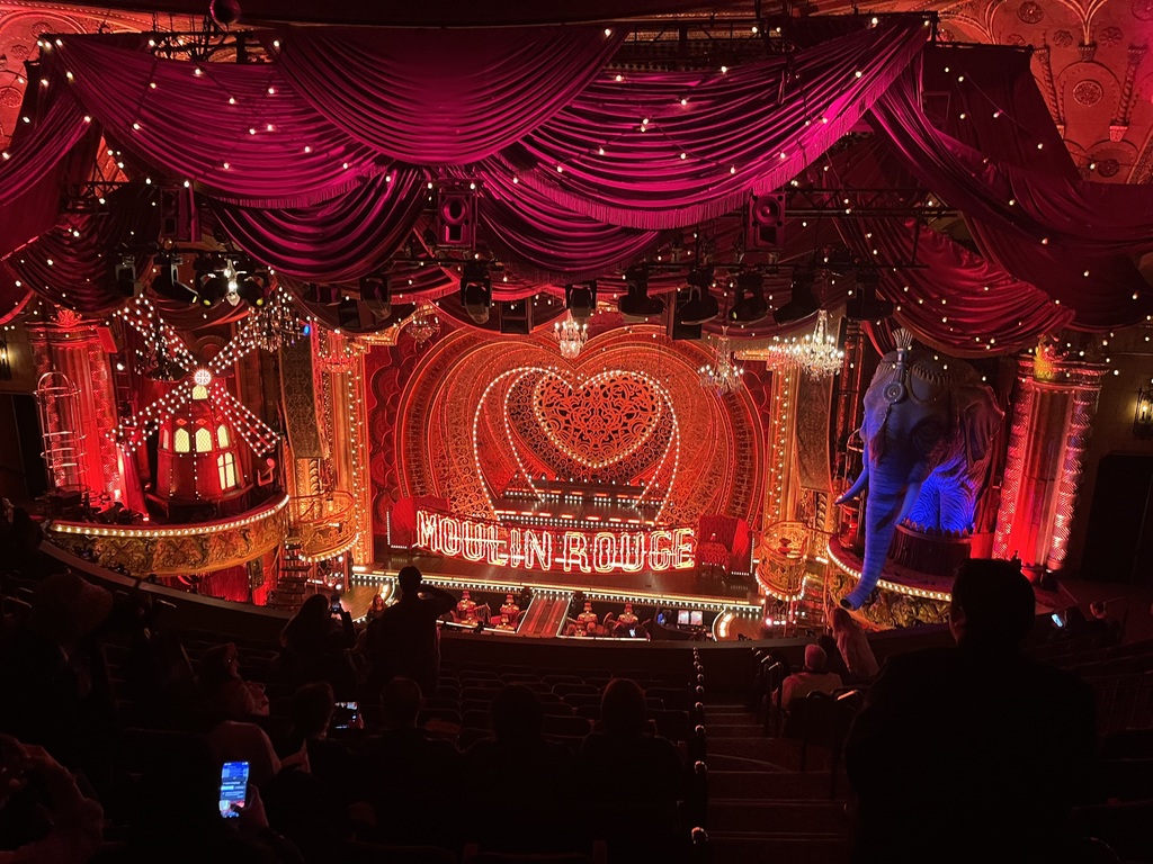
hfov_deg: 67.3
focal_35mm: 26
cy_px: 432
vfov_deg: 53.1
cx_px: 576
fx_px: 866
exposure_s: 1/60
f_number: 1.6
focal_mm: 5.1
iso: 320
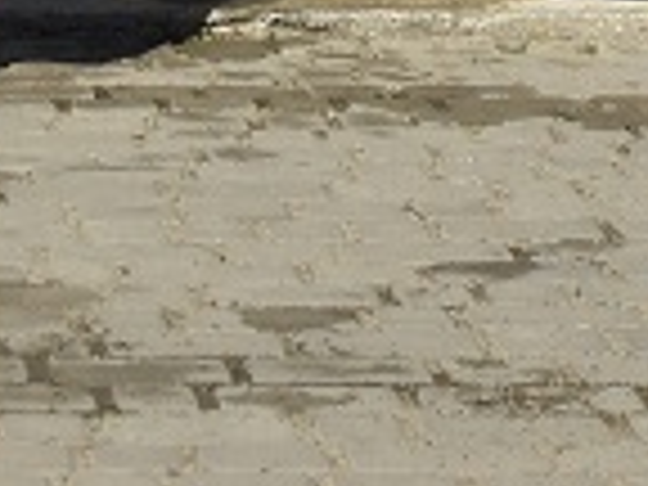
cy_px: -1166
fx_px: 5274
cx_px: -130
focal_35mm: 282
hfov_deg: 7.0
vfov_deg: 4.9
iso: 100
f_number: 9
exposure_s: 1/320
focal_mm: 25
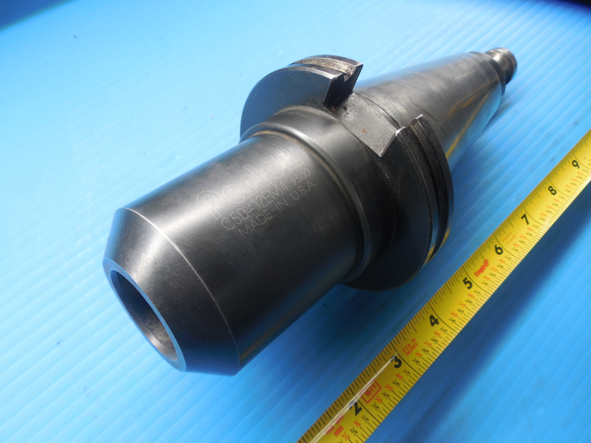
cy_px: 222
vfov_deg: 54.9
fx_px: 427
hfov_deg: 69.4
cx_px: 296
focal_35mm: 25
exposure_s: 1/60
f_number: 3.3
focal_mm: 4.5
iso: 125
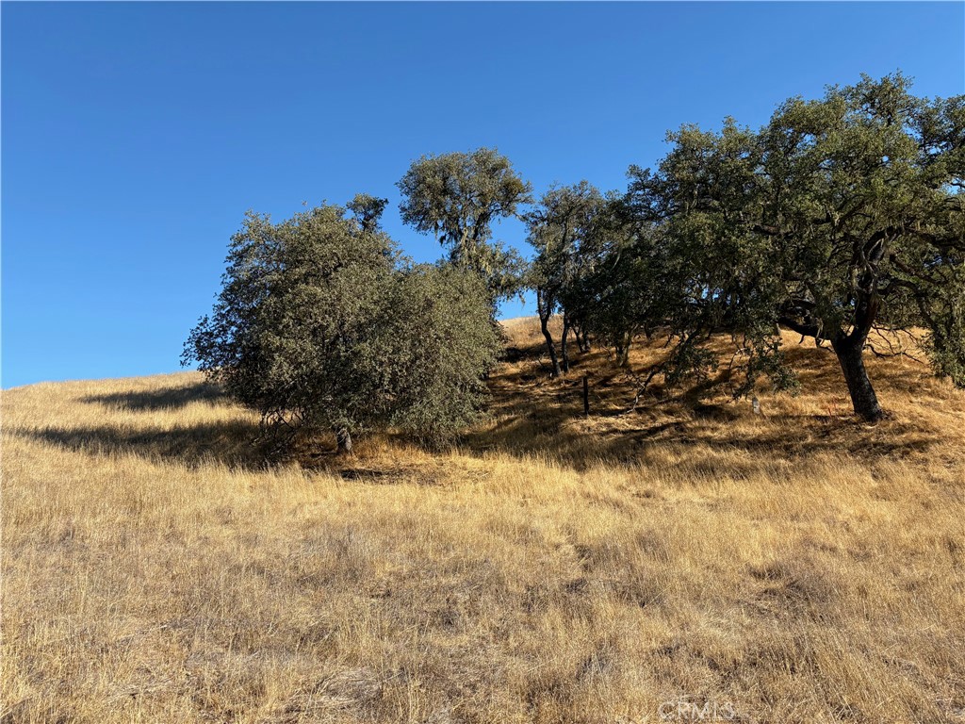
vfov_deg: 53.1
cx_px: 482
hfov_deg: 67.3
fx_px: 725
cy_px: 362
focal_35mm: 26
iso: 50
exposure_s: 1/2012
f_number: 1.6
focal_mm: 5.96
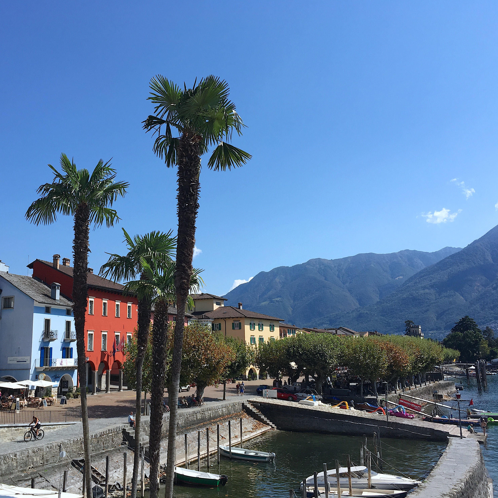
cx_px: 194
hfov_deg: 46.9
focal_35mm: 35
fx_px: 570
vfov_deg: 47.2
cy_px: 246
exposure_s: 1/1672
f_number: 2.2
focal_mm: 4.15
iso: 25
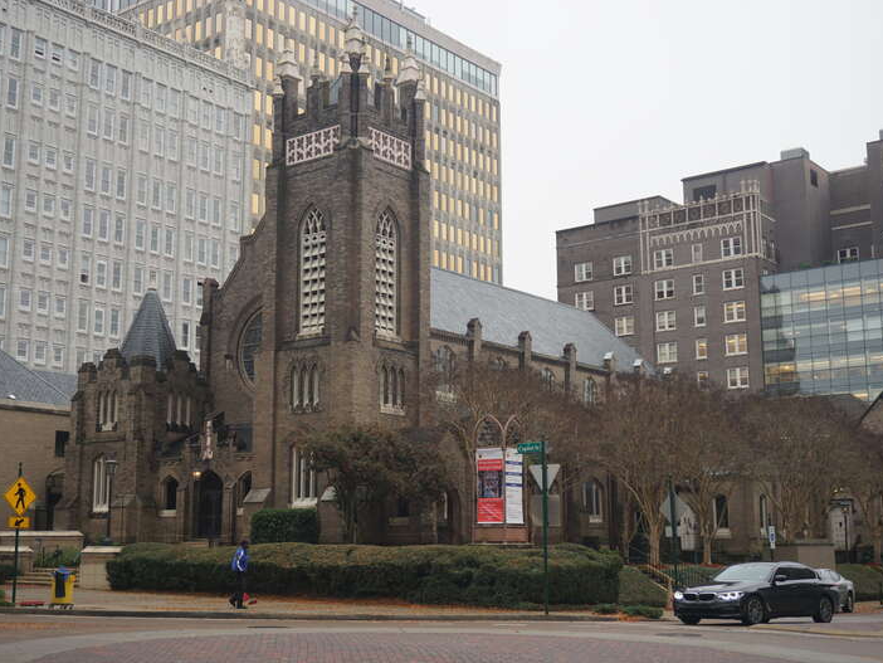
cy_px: 334
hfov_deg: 41.2
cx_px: 418
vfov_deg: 31.5
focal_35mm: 46
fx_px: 1174
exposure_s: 1/160
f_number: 4.5
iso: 320
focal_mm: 28
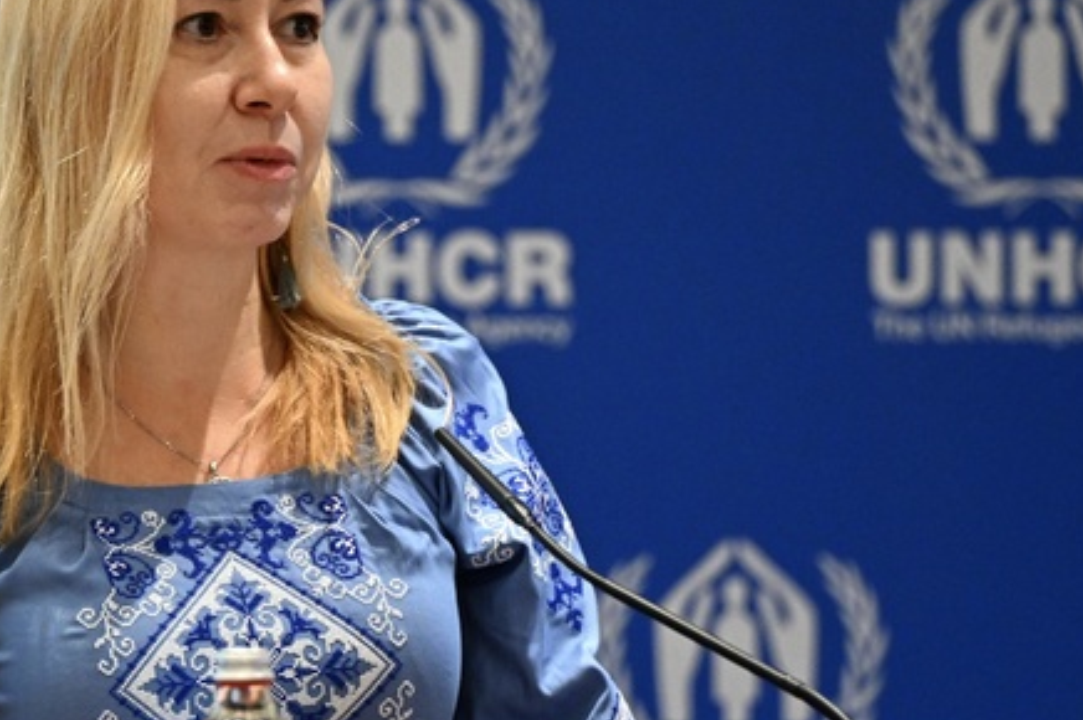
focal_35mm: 551
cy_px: 351
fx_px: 16563
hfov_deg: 3.7
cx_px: 400
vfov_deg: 2.5
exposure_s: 1/160
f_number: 2.8
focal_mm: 200
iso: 2500
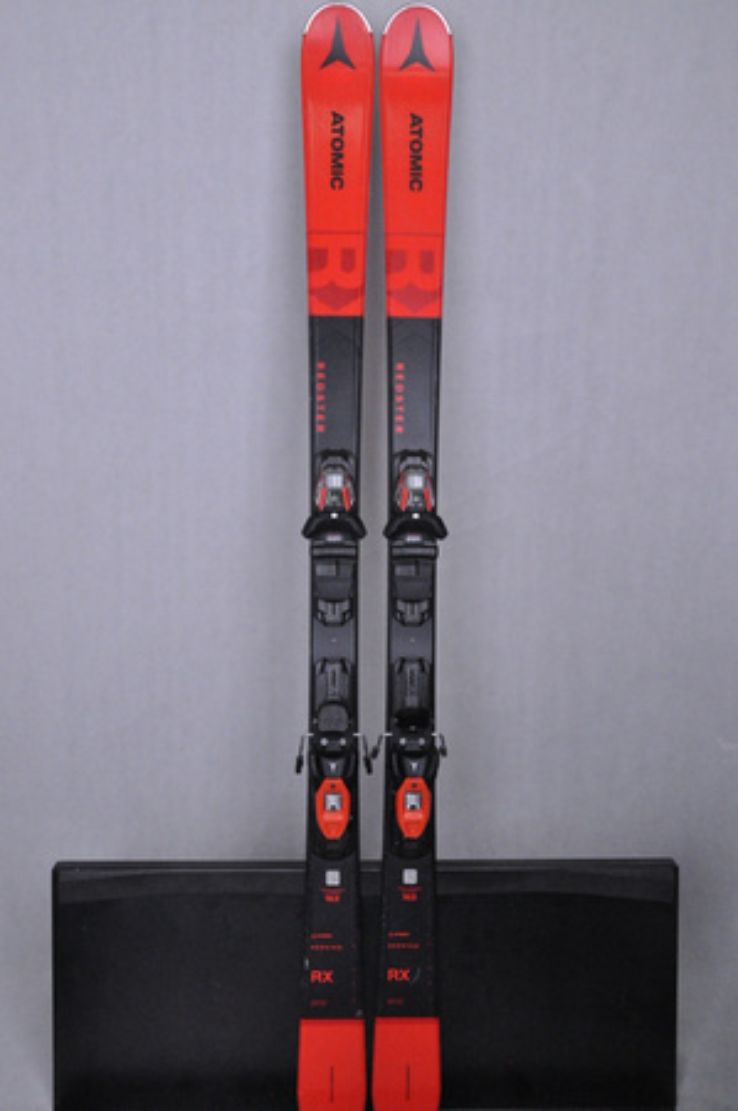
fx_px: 1109
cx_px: 369
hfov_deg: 36.8
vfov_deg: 53.2
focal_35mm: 36
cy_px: 556
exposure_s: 1/125
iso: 3200
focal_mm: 24
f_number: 9.5
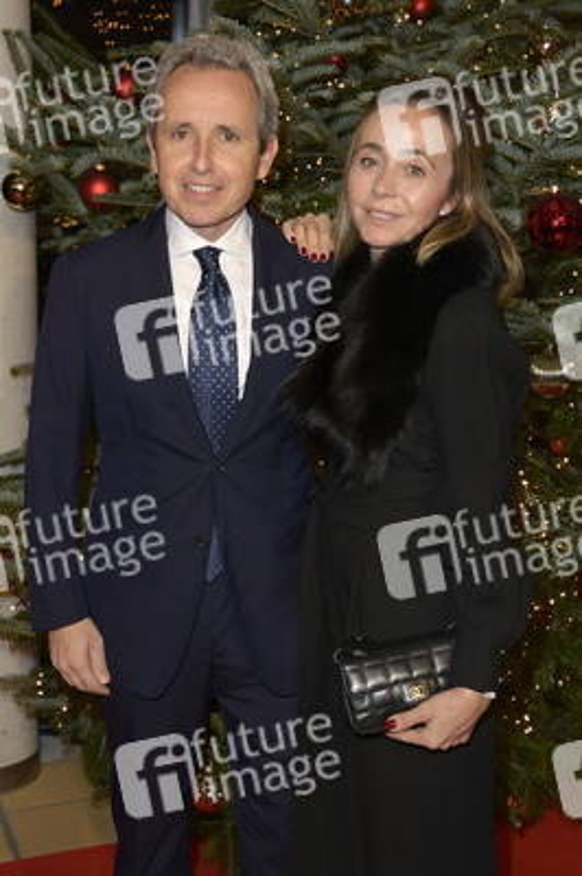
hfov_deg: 24.2
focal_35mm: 56
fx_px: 1360
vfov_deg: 35.7
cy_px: 438
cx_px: 291
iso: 1600
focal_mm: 56
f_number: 5.6
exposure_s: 1/250
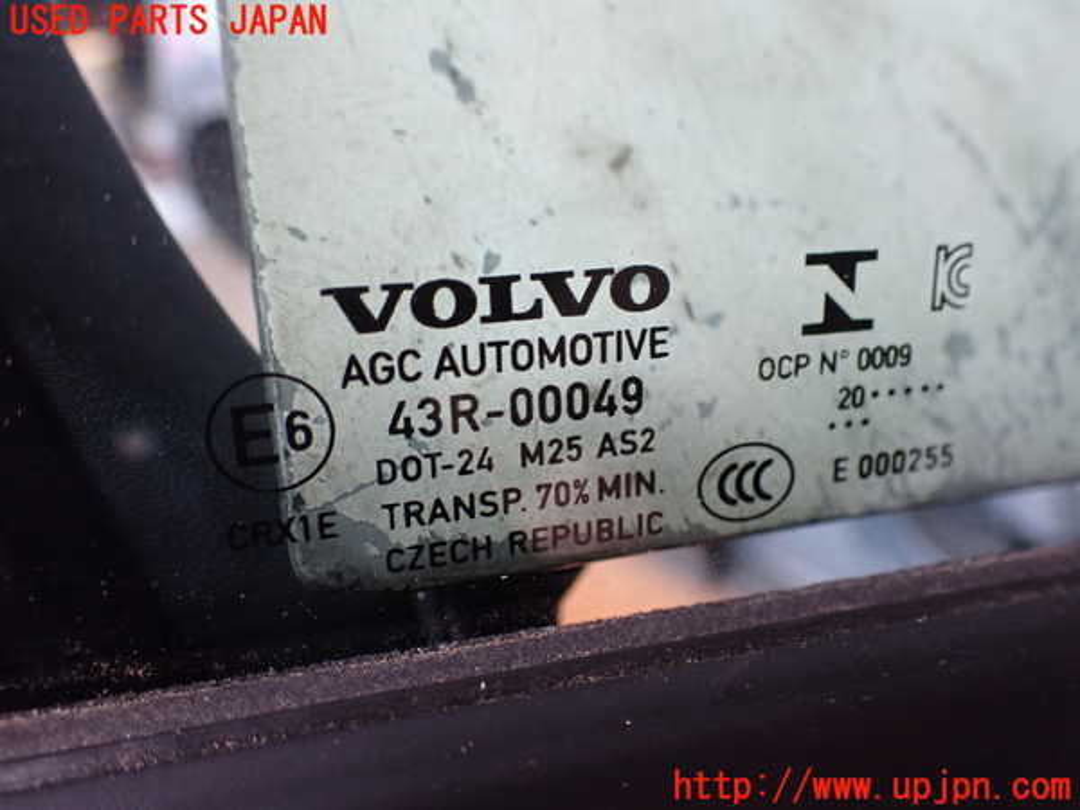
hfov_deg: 60.0
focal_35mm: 30
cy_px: 405
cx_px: 540
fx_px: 936
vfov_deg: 46.8
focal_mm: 5.4
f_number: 2.3
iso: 320
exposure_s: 1/125
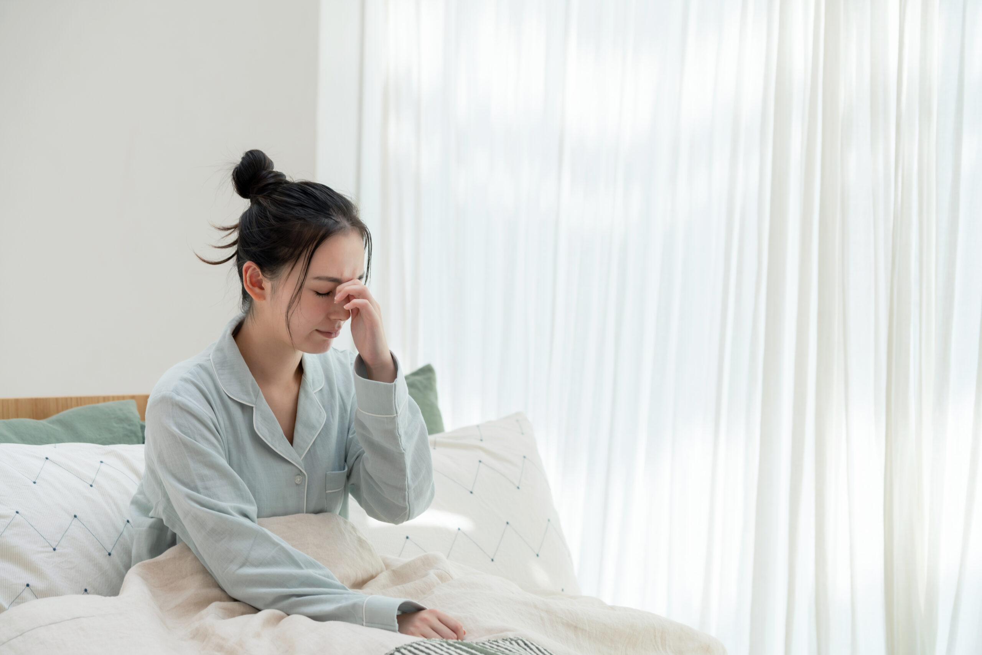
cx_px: 491
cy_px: 328
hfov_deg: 16.3
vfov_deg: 10.9
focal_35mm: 126
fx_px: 3438
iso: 100
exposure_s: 1/160
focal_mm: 126
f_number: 4.5
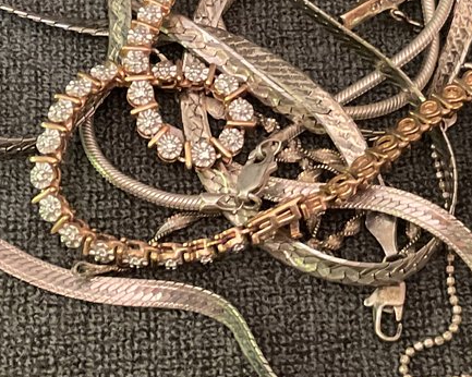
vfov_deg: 15.5
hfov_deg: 19.3
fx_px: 1382
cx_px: 293
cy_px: 140
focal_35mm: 99
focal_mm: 3
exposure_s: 1/25
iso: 320
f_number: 1.8
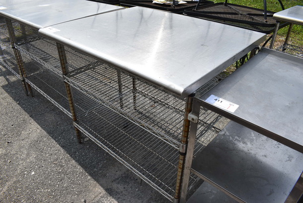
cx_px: 152
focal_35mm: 27
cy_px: 102
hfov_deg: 67.3
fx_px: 227
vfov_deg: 48.0
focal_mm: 18
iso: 100
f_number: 9
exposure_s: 1/320
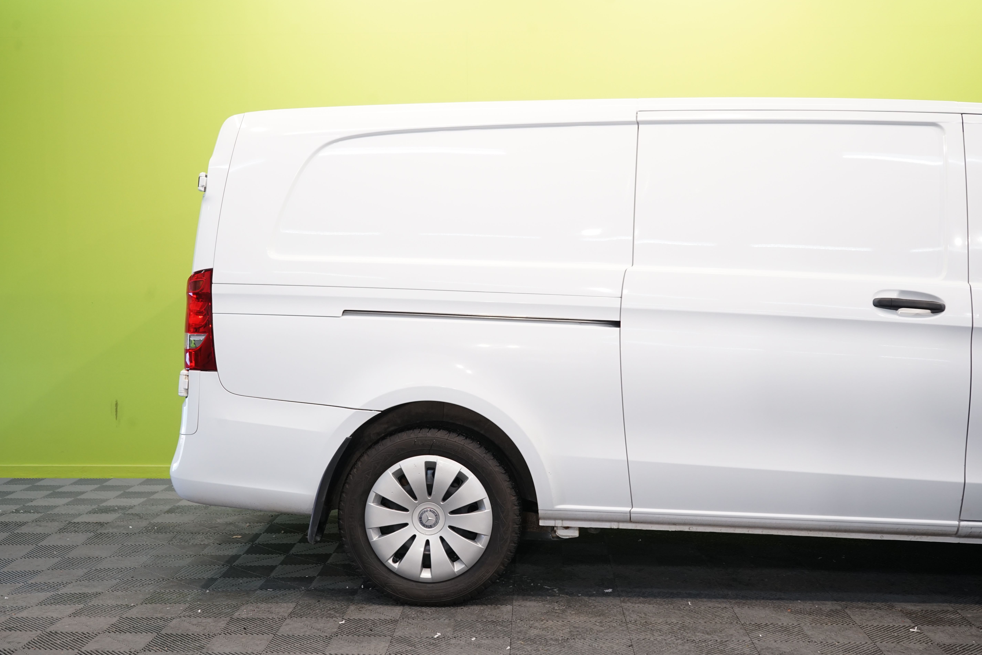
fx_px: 1146
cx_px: 472
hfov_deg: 46.4
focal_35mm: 42
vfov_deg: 31.9
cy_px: 340
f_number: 8
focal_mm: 40
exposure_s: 1/25
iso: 800
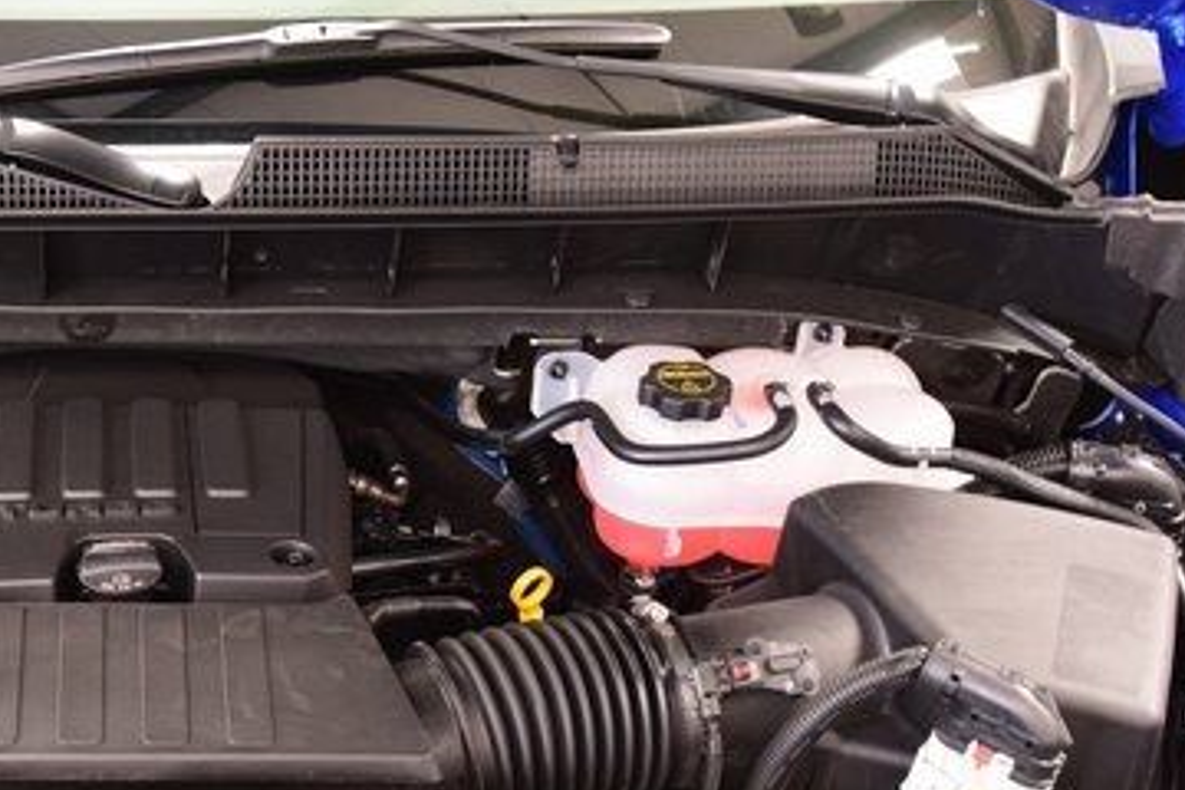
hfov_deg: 30.3
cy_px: 604
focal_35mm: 64
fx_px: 2107
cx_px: 155
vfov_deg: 21.0
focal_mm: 24
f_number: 4.5
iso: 1600
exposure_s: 1/15
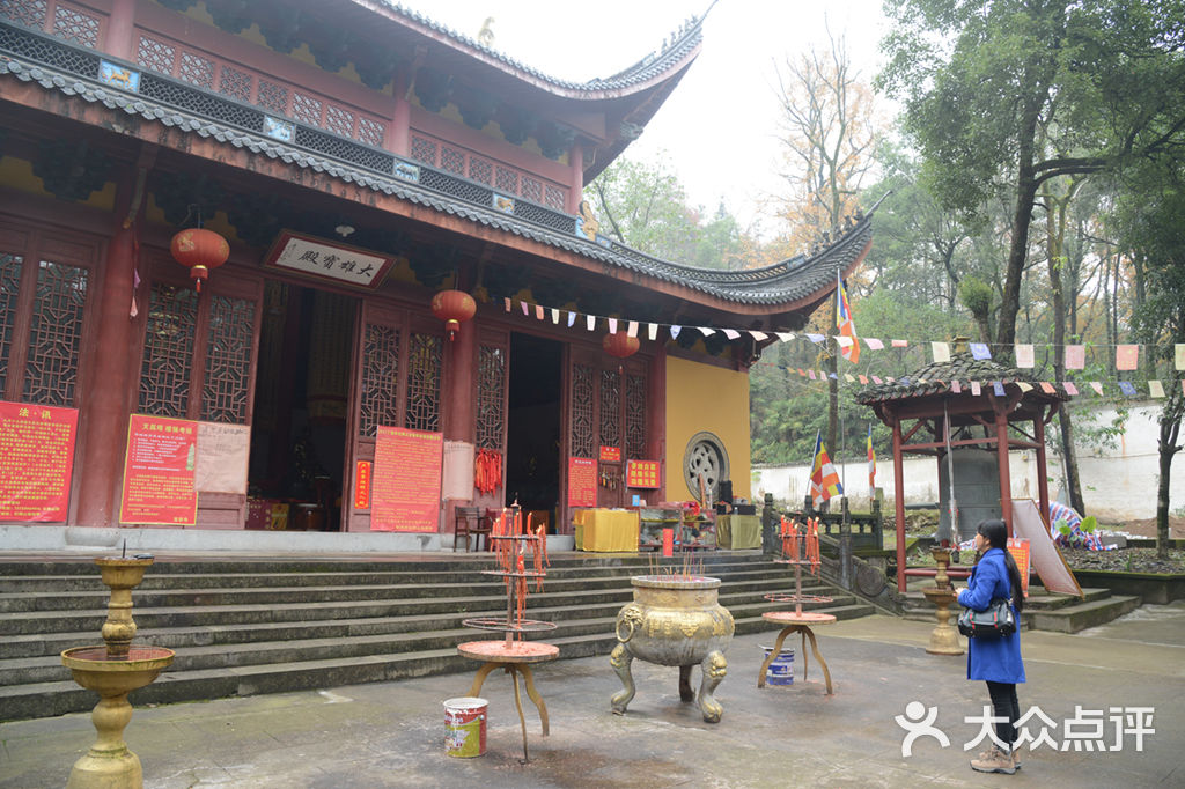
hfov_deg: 73.8
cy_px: 394
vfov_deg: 53.1
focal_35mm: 24
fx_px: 790
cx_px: 592
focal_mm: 24
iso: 320
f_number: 7.1
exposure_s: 1/40
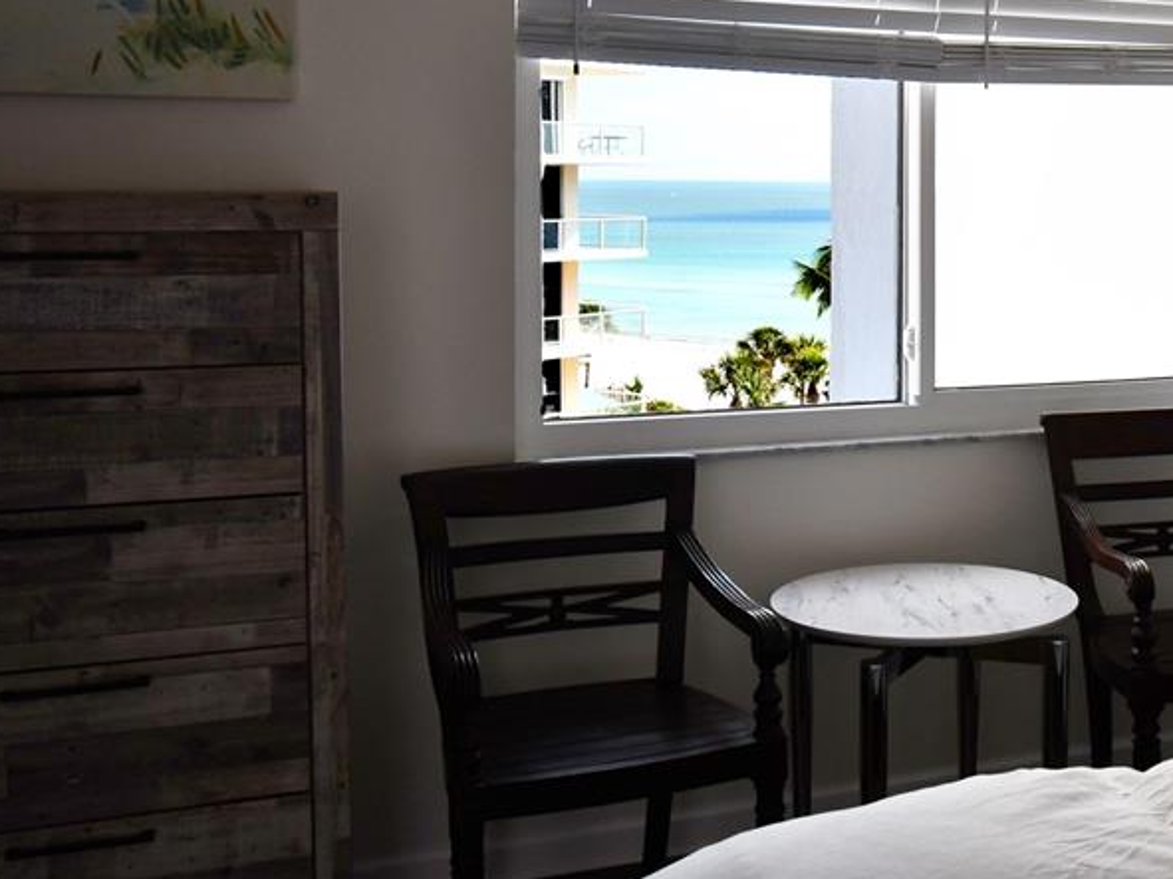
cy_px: 292
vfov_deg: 28.9
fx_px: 1694
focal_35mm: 50
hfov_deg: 36.6
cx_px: 973
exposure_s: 1/250
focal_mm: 20
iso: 500
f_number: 5.6
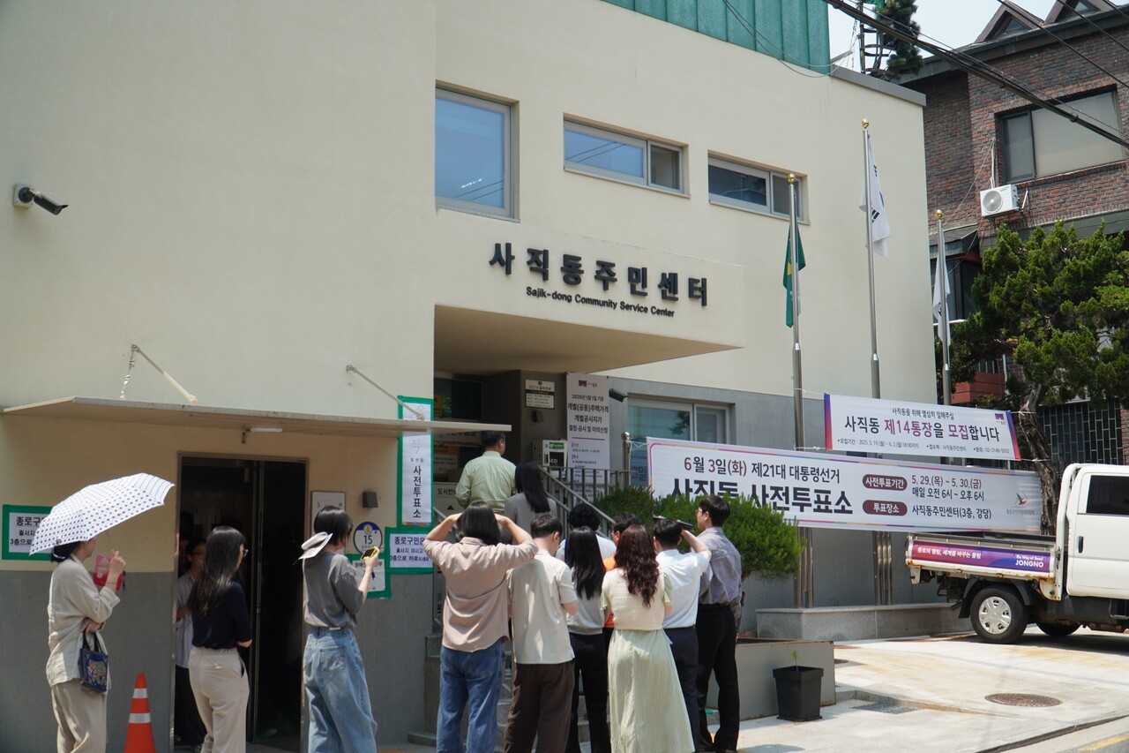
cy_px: 376
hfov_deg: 49.6
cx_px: 564
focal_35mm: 39
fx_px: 1223
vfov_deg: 34.2
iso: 100
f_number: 5.6
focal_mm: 26
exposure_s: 1/320
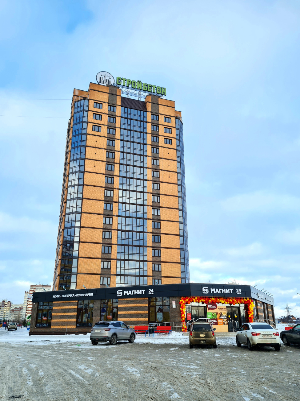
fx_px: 300
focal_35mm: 26
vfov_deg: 67.3
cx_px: 150
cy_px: 200
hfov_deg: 53.1
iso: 50
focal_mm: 5.4
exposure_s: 1/909
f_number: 1.8
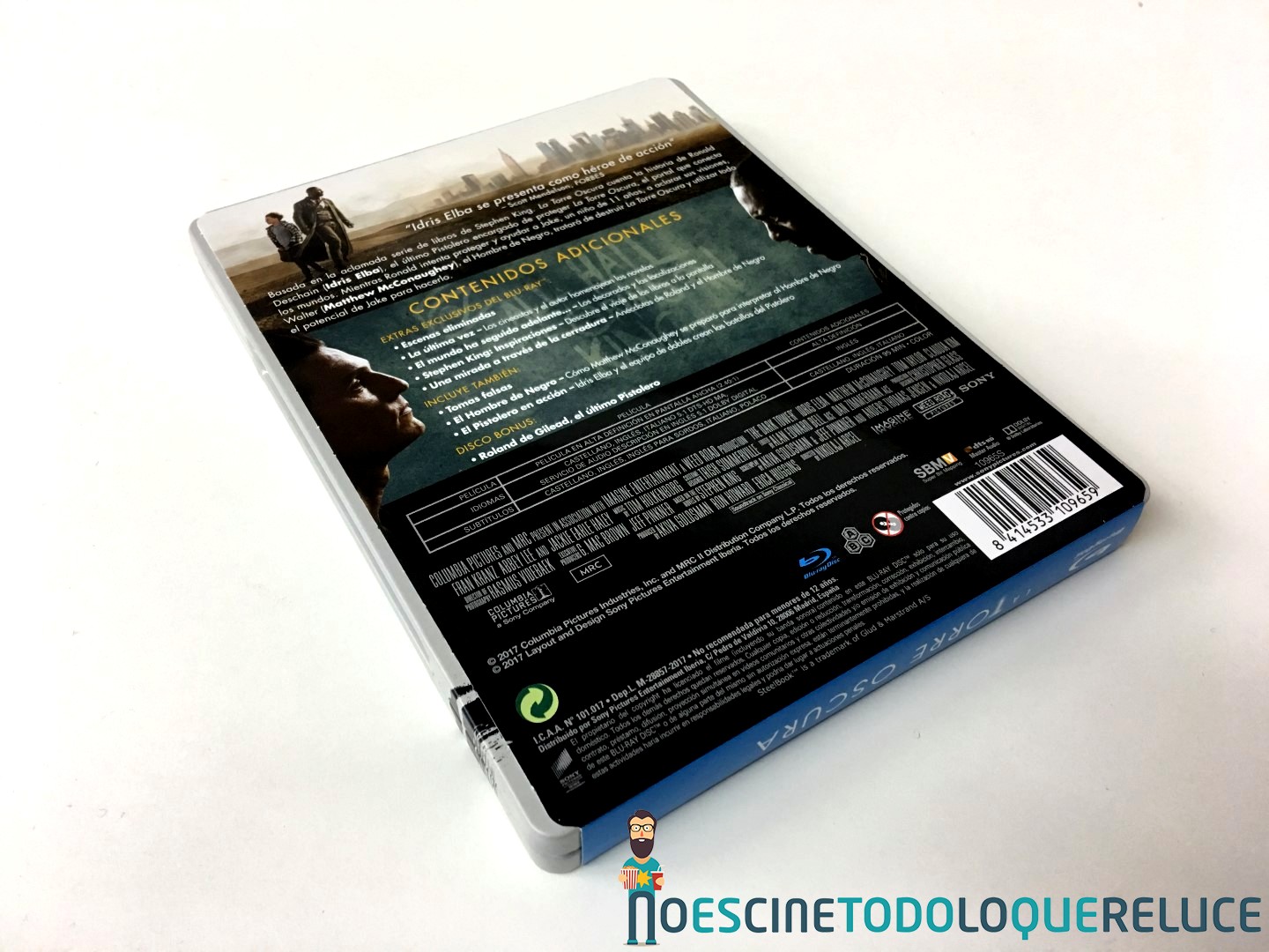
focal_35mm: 29
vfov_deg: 48.2
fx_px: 1063
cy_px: 476
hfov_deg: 61.7
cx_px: 634
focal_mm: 4.15
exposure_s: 1/17
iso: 80
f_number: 2.2
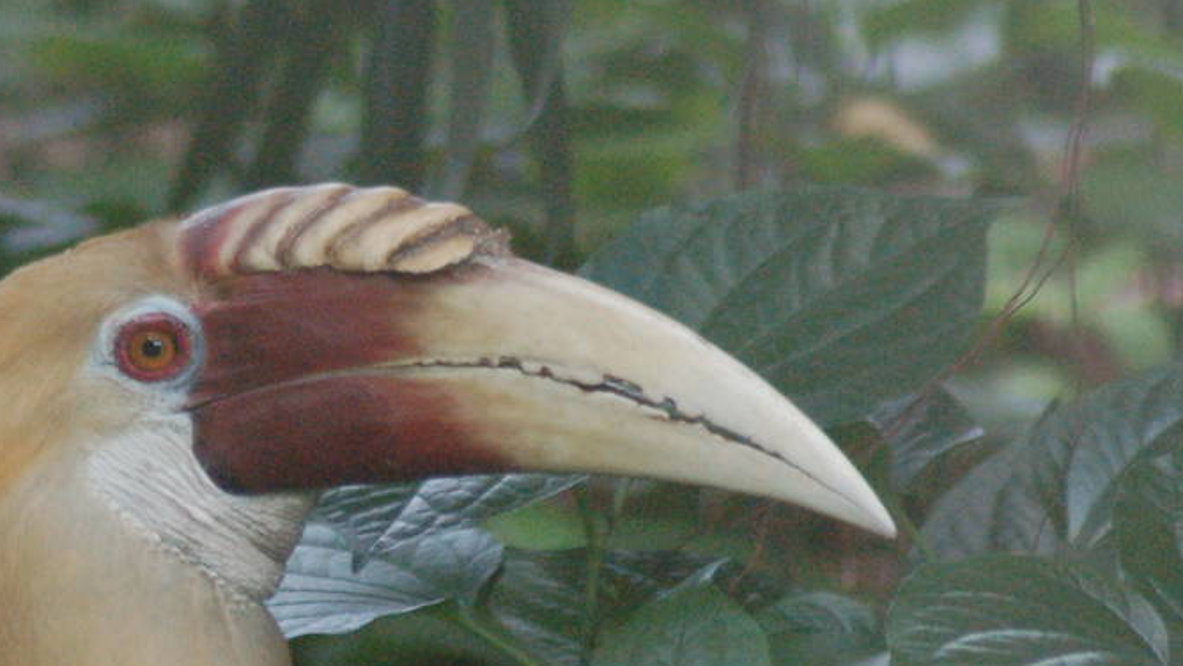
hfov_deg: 2.6
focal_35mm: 827
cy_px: 514
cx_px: 161
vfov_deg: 1.5
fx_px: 25946
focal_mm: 220
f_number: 5
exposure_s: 1/250
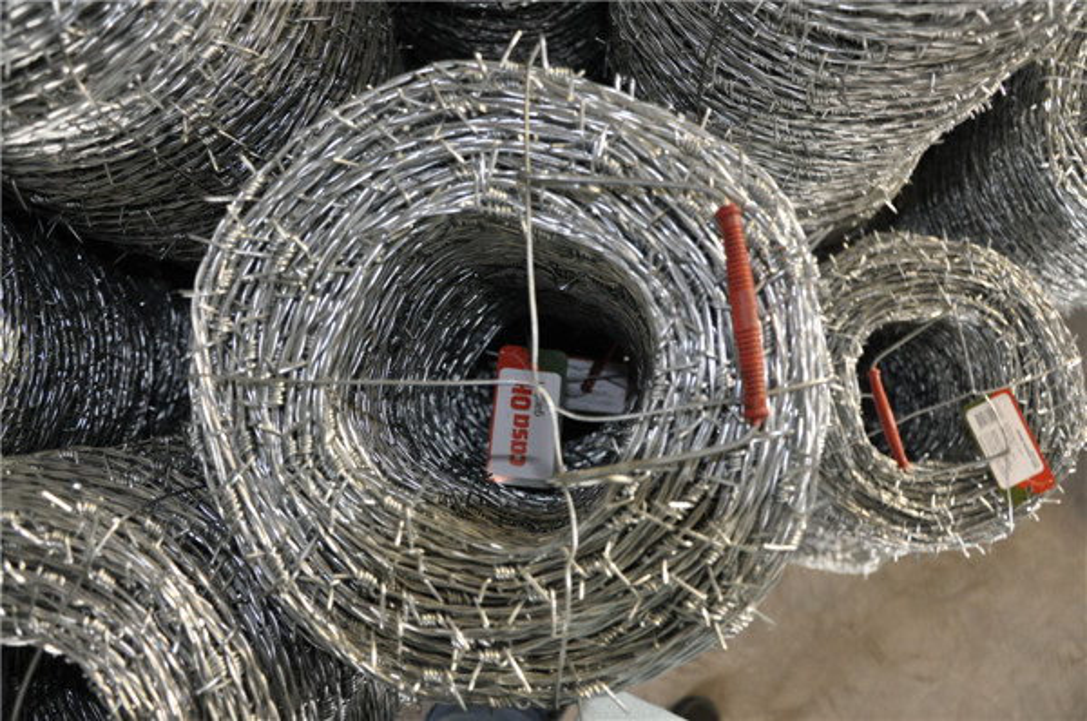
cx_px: 544
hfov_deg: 67.5
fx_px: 814
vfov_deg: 47.8
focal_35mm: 27
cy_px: 360
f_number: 3.5
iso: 800
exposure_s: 1/3
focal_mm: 18
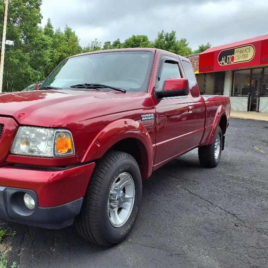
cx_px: 92
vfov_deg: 51.1
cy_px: 134
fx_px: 280
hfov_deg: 50.3
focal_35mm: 32
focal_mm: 3.58
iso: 40
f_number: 1.9
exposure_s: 1/909
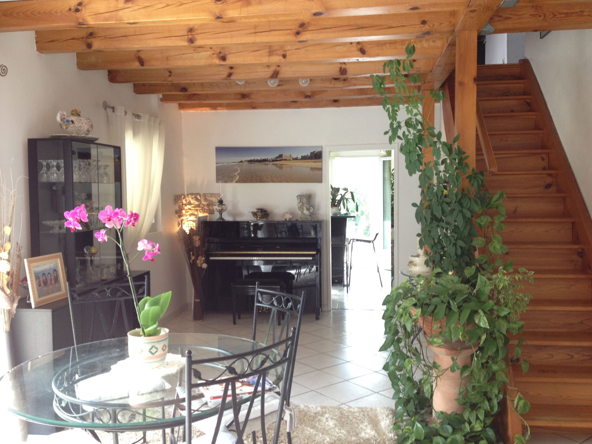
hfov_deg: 52.6
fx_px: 599
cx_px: 296
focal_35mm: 35
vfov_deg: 40.7
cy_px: 222
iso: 80
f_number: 2.4
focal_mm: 4.28
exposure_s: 1/20
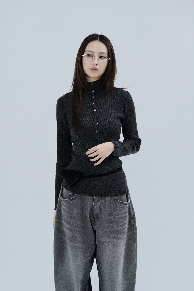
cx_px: 97
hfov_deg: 12.4
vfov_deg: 18.6
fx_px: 890
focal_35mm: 110
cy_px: 146
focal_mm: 110
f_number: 4.5
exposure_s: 1/200
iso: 320
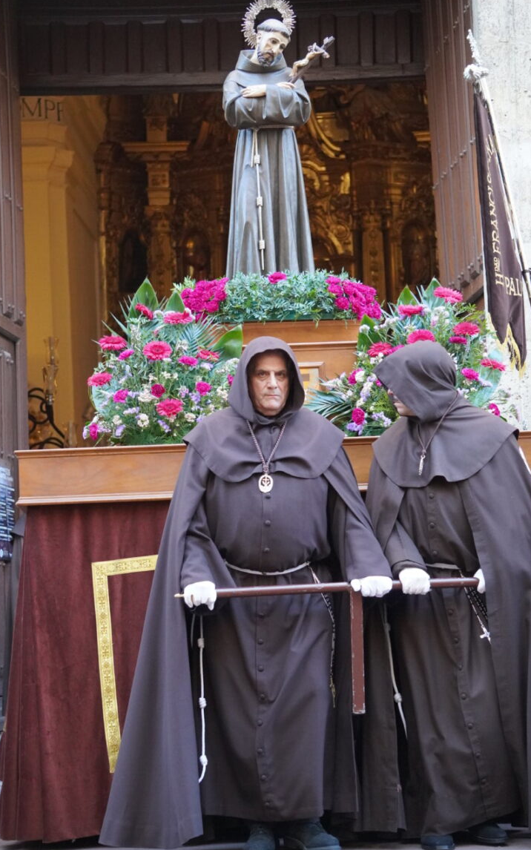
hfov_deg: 15.4
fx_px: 1957
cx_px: 274
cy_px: 424
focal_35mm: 85
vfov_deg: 24.5
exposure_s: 1/160
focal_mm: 55
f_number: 4.5
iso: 4000
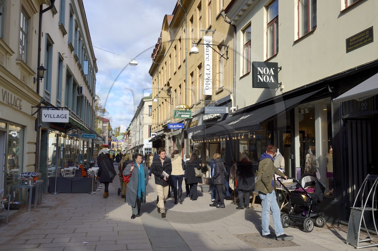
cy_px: 126
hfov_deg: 58.8
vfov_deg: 41.0
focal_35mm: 32
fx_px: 336
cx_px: 189
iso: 400
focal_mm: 32
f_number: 14
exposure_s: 1/250
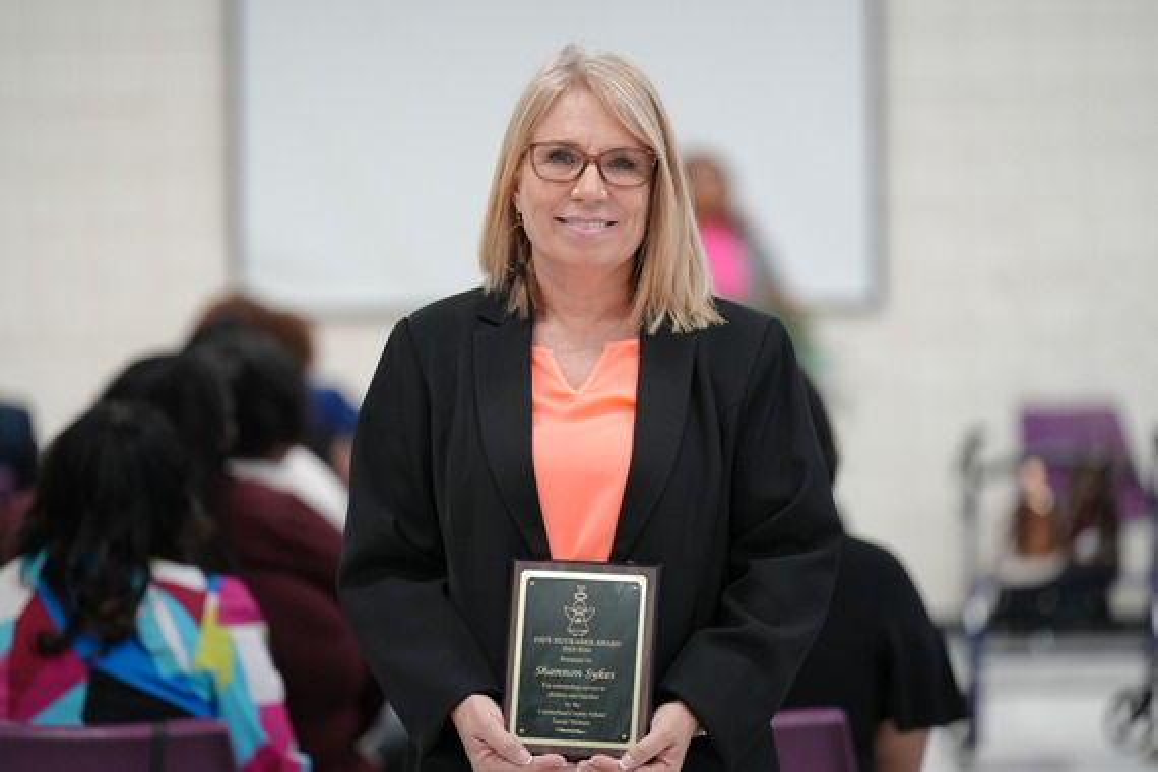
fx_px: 5050
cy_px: 386
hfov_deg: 13.1
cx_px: 579
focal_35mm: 157
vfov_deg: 8.7
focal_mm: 157
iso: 2500
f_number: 2.8
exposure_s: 1/500
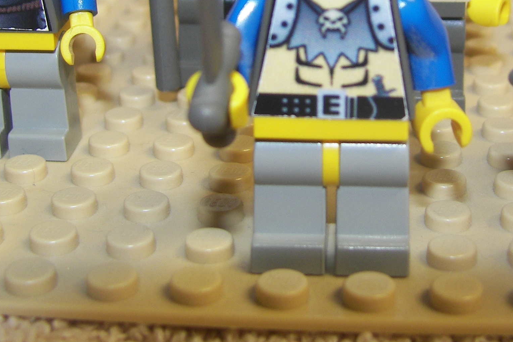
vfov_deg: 17.9
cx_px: 317
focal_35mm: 75
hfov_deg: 26.9
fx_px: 1068
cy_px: 28
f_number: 2.8
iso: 64
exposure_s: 1/30
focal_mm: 6
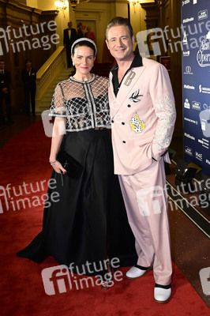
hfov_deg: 38.8
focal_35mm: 34
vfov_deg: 55.8
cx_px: 105
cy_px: 158
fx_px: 298
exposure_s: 1/200
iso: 4000
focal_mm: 34
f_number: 6.3
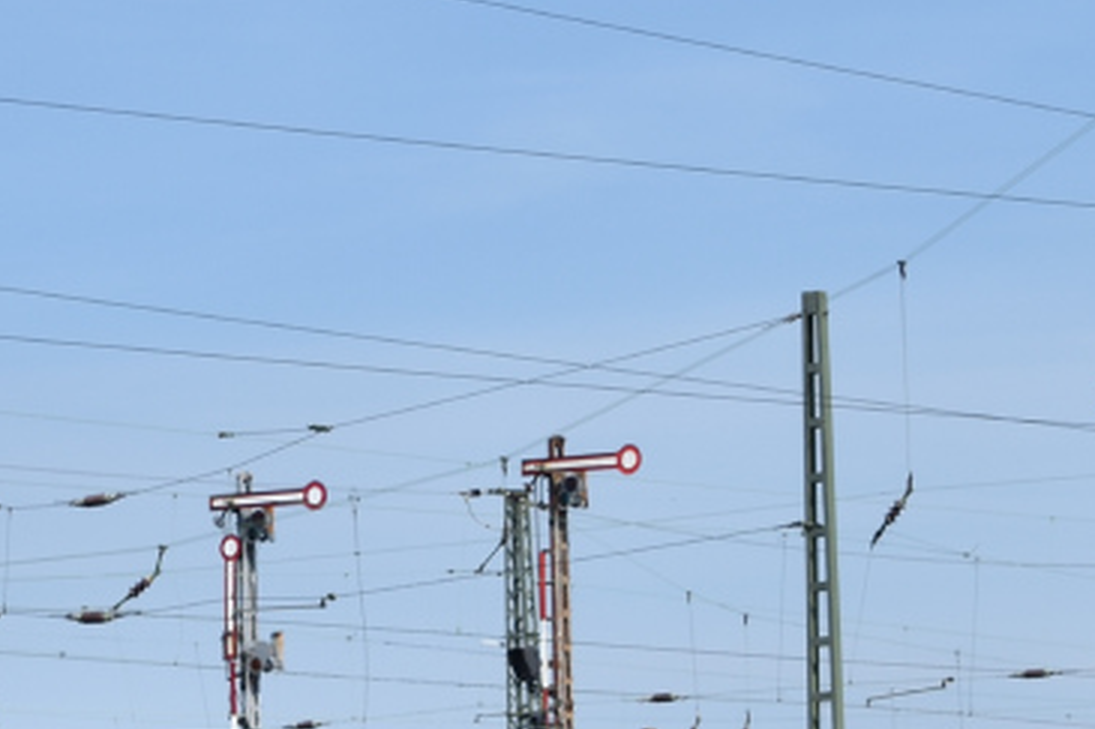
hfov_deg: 10.1
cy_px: 688
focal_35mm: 203
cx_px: 591
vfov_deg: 6.7
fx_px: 6171
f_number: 8
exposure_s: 1/500
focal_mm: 38
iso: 100
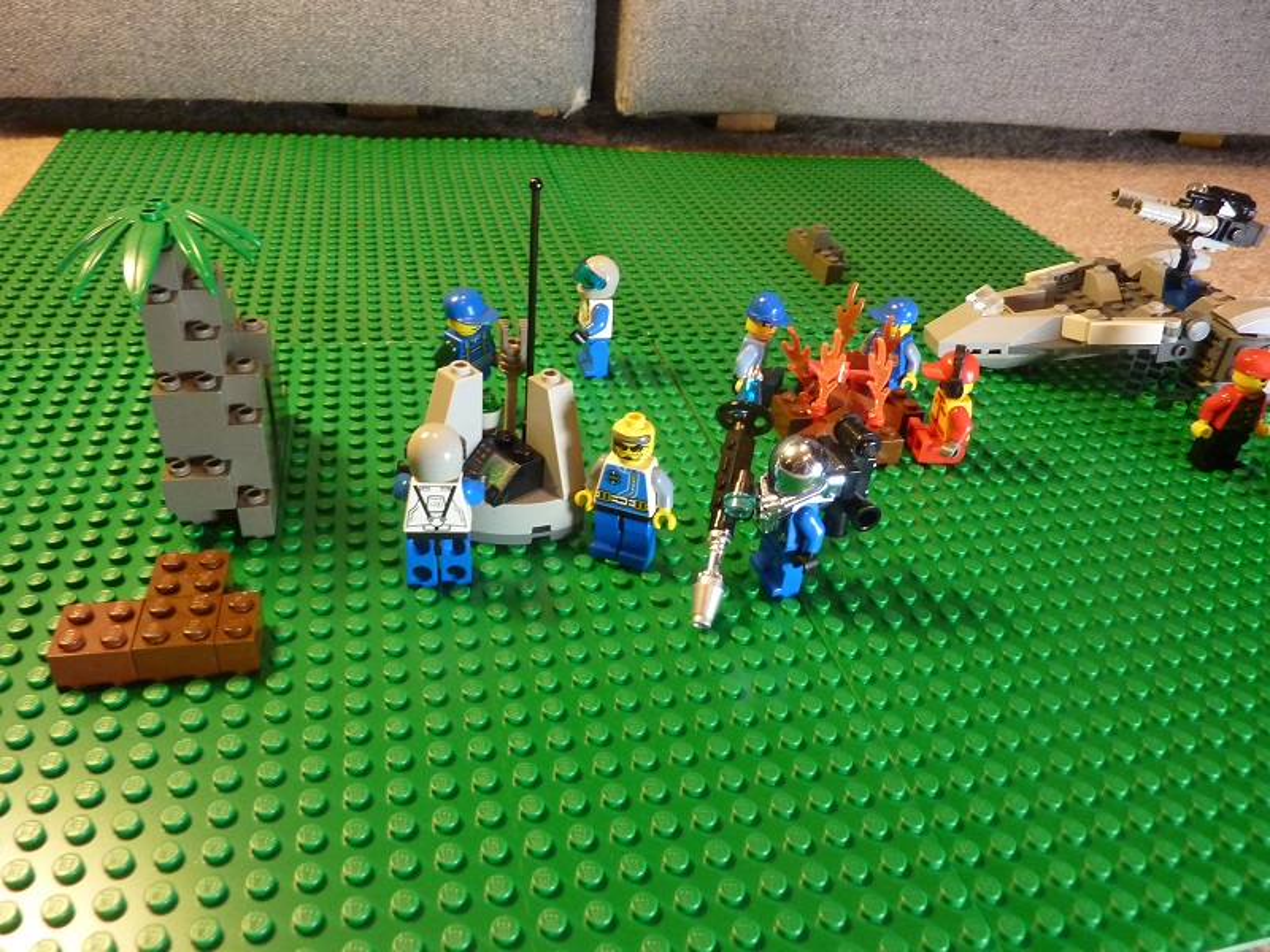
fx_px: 917
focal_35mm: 25
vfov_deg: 54.9
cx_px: 635
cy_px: 476
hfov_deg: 69.4
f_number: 3.3
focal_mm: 4.1
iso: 400
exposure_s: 1/30
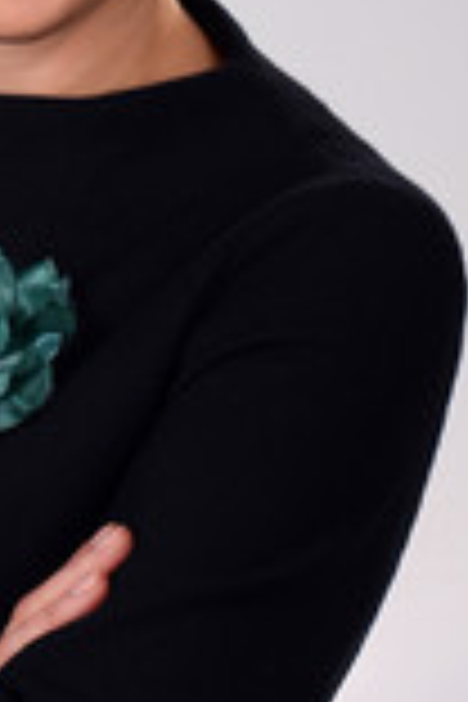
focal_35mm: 179
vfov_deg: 11.5
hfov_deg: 7.6
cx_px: -61
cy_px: 227
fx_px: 3490
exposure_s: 1/160
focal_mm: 62
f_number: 7.1
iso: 100
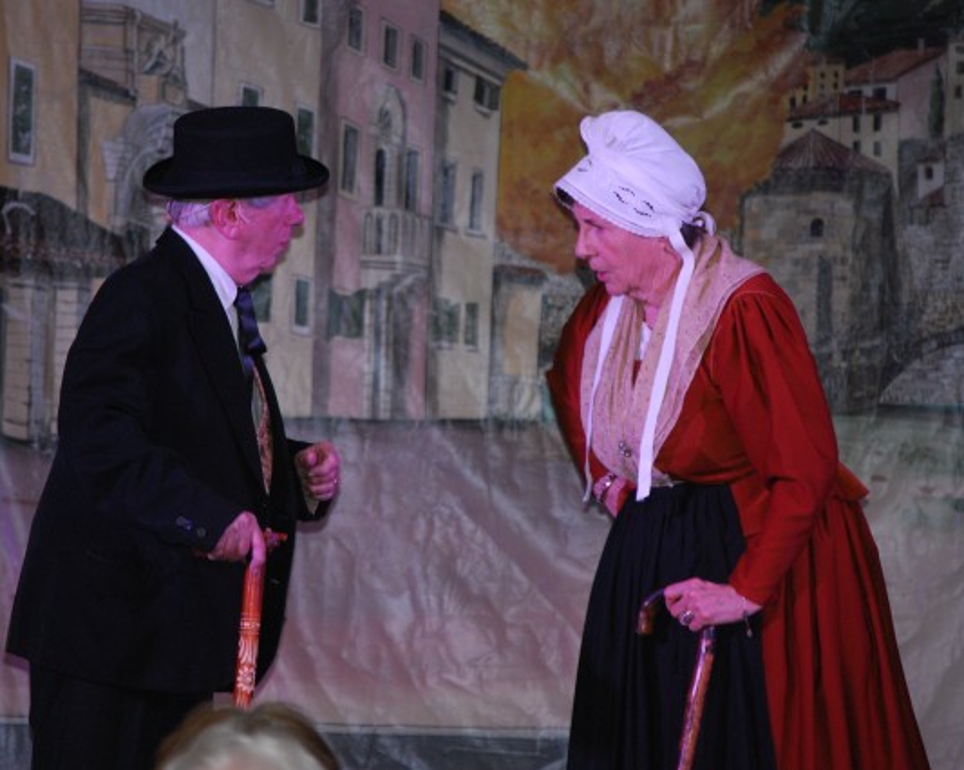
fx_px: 7004
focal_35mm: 246
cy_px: 386
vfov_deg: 6.3
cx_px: 403
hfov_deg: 7.9
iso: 800
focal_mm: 145
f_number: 5.3
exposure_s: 1/60
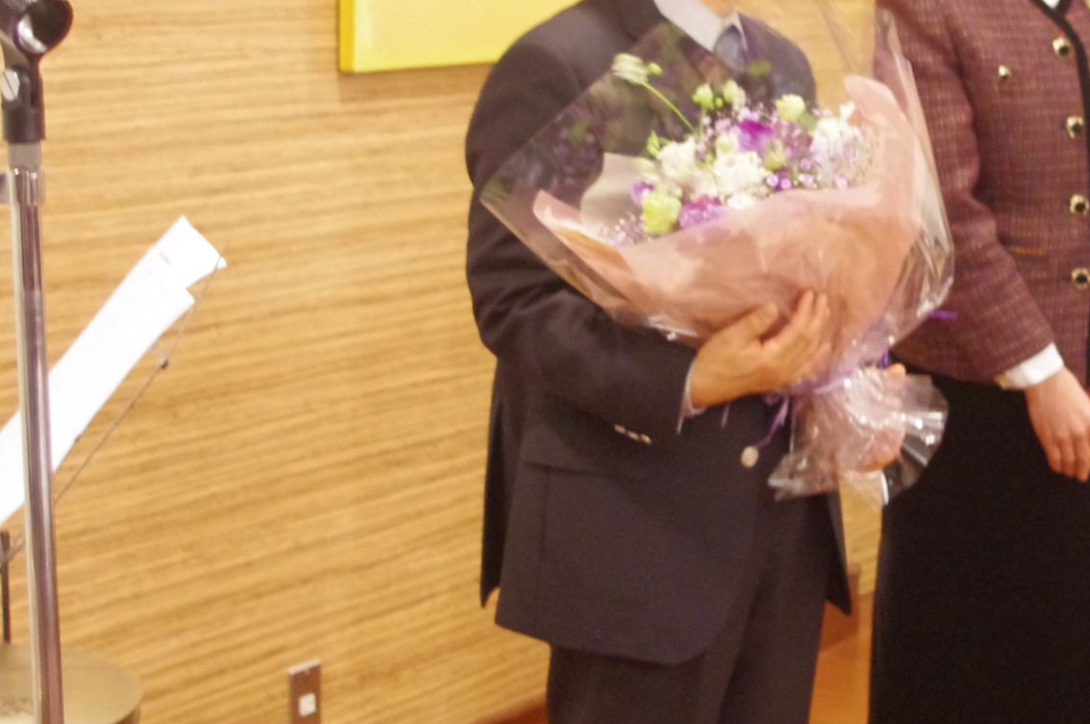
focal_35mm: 89
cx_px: 848
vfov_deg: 15.3
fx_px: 2692
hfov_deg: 22.6
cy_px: 246
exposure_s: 1/20
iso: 2000
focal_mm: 26.25
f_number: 4
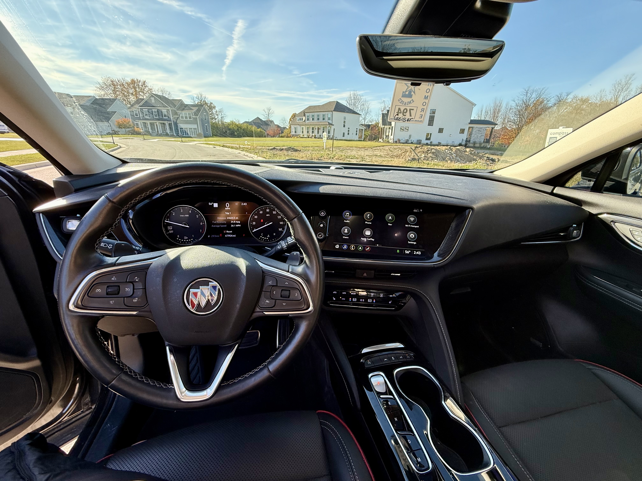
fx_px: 260
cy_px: 240
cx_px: 321
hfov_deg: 102.1
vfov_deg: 85.7
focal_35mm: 14
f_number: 2.2
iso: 64
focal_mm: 2.22
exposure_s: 1/218
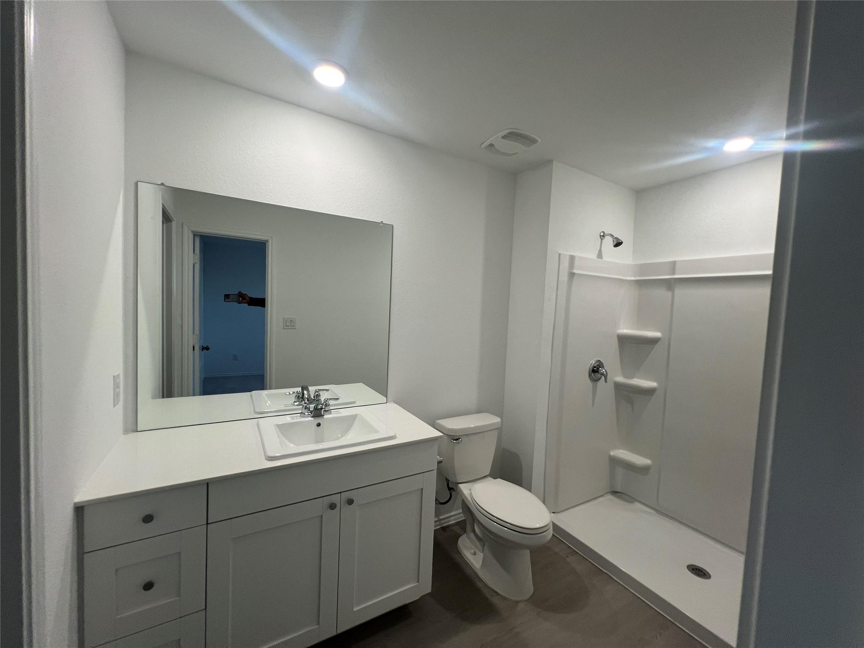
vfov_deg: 89.9
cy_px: 324
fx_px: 324
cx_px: 432
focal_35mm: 13
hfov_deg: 106.2
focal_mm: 1.57
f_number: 1.8
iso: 125
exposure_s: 1/120
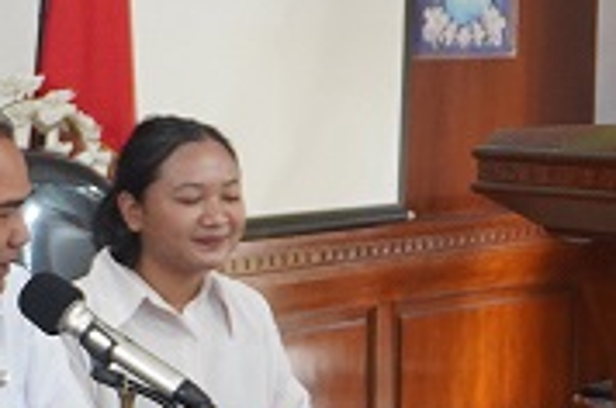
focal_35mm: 171
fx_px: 2923
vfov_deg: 8.0
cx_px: -613
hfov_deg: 11.0
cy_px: 270
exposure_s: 1/30
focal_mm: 27
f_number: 4.5
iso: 1250
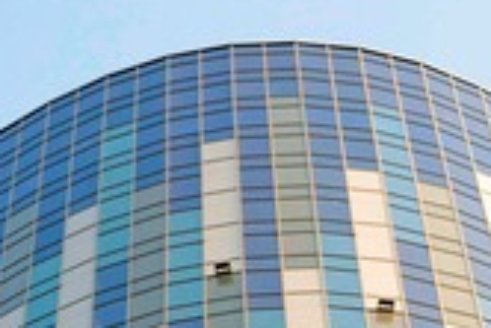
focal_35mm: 270
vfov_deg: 4.9
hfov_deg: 7.6
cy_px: 842
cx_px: 277
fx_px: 3686
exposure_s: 1/1600
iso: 640
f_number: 3.2
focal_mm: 50
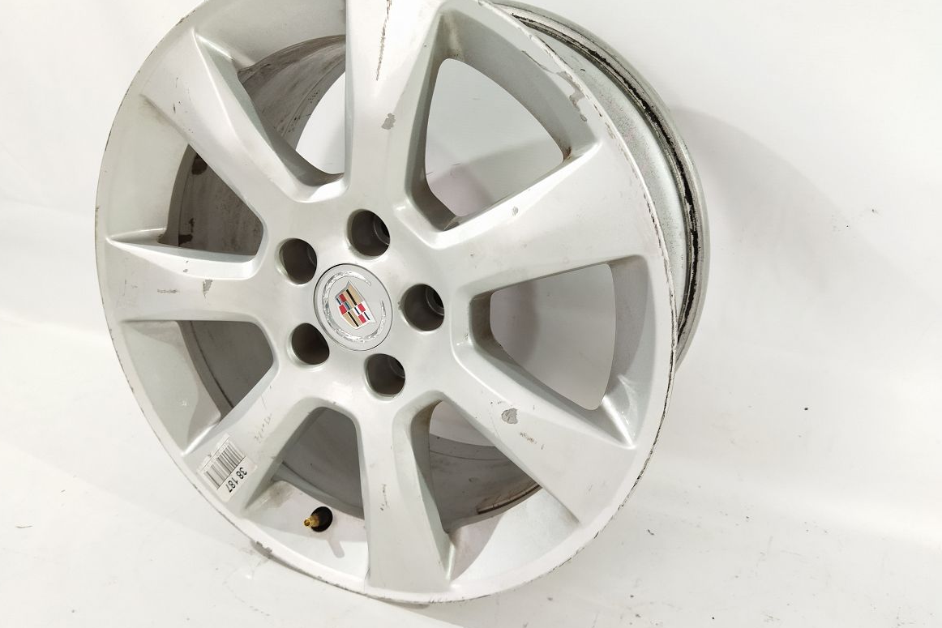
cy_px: 297
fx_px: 759
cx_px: 462
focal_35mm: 29
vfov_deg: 45.0
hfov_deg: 63.6
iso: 238
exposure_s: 1/50
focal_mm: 4.71
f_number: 1.79
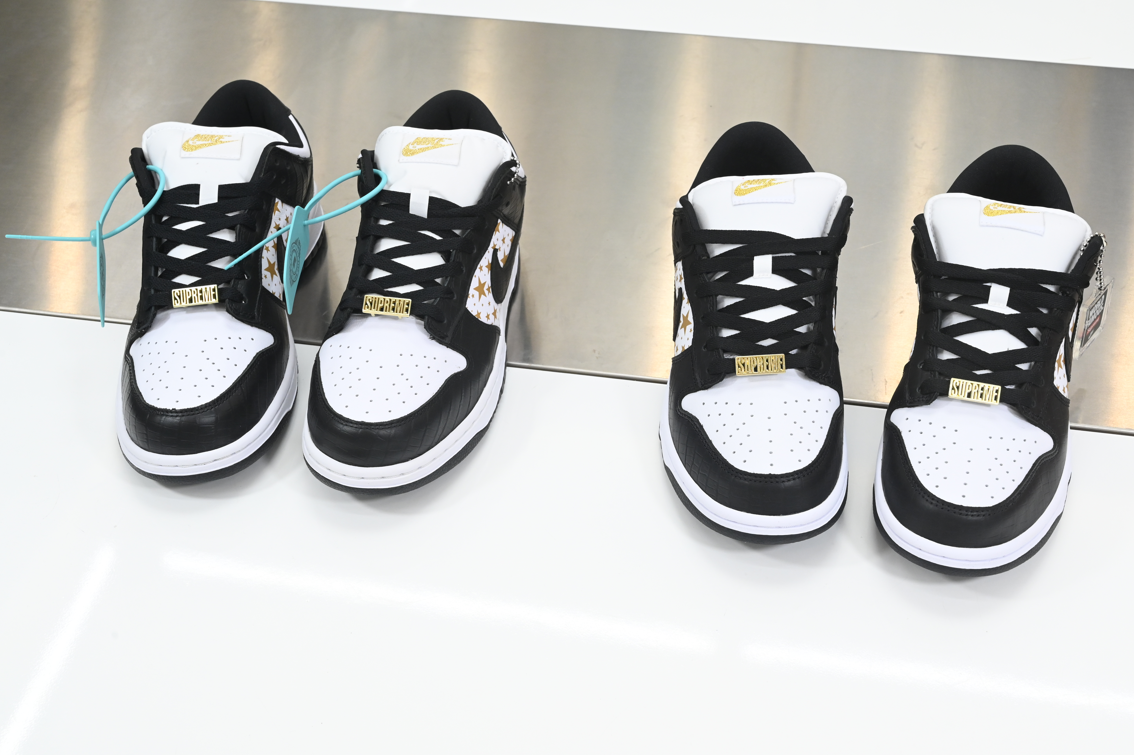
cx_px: 588
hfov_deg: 39.6
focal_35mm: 50
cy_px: 373
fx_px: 1574
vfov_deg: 27.0
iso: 1600
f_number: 11
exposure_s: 1/100
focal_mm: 48
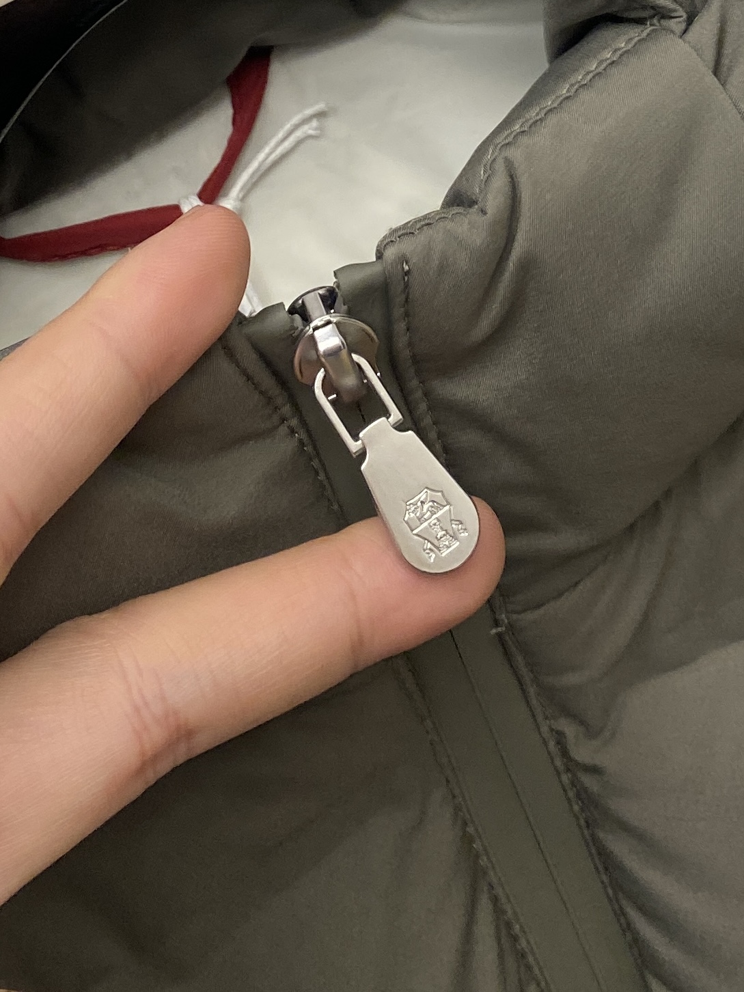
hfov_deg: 53.1
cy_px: 496
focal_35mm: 26
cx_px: 372
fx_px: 745
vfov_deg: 67.3
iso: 80
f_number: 1.8
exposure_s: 1/121
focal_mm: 4.25
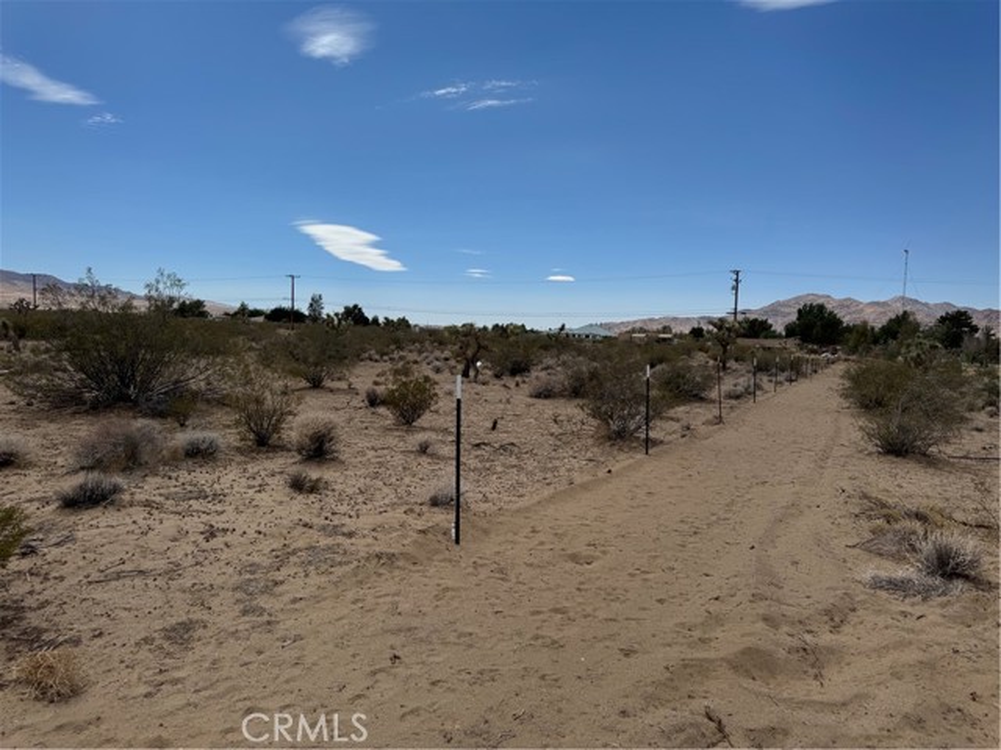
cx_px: 500
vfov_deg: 56.8
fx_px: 694
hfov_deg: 71.6
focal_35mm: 24
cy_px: 375
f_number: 1.78
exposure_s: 1/7937
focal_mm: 6.76
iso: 80
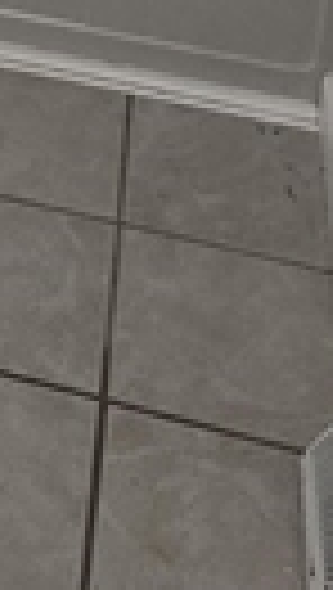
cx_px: -216
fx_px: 1299
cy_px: -531
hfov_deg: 13.5
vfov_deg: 18.5
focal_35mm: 83
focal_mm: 2.2
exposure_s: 1/60
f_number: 2.2
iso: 64
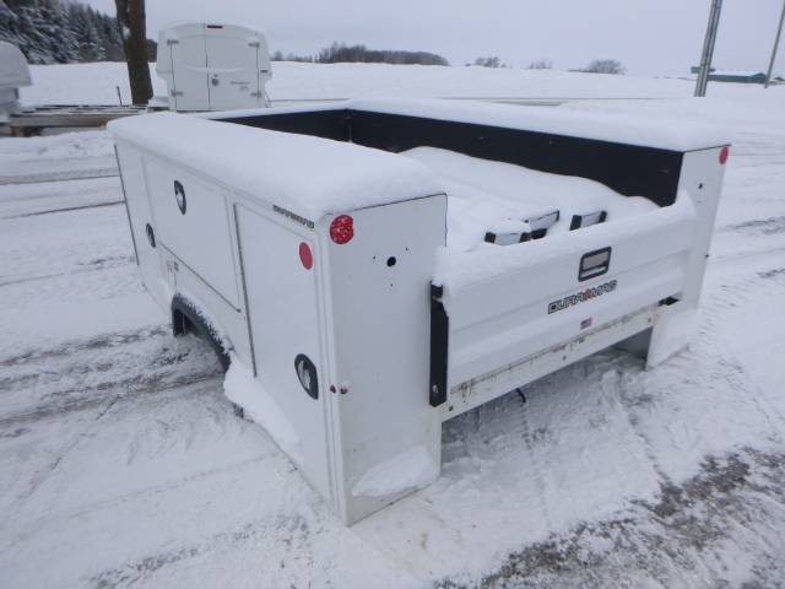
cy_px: 294
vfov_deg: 54.9
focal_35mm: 25
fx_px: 567
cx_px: 392
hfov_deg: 69.4
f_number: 3.9
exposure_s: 1/640
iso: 100
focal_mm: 4.5
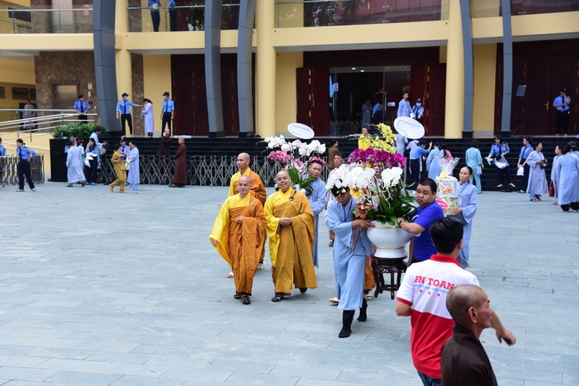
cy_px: 193
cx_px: 290
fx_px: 804
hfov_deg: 39.6
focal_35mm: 50
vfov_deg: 27.0
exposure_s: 1/125
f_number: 5.6
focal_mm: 50
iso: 320
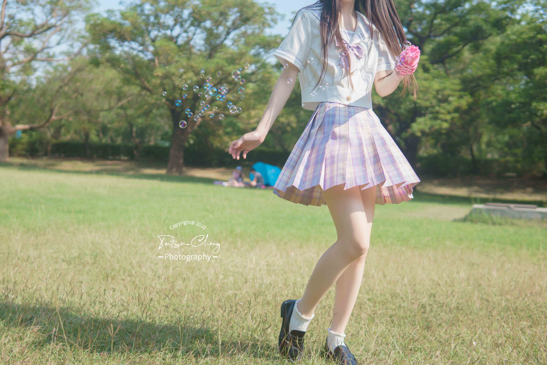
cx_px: 274
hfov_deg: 43.6
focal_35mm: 45
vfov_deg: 29.9
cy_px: 182
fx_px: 684
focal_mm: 30
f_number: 2.2
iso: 100
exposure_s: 1/1600
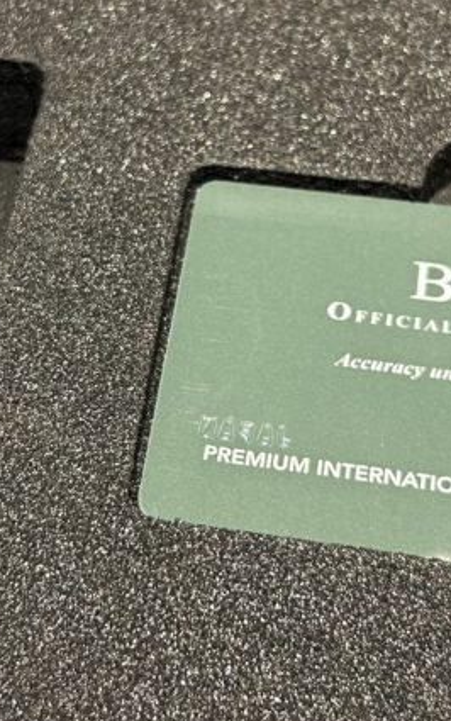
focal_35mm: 83
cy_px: 312
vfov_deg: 24.9
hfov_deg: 15.7
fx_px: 1631
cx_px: 163
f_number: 1.5
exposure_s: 1/120
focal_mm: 5.7
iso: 100
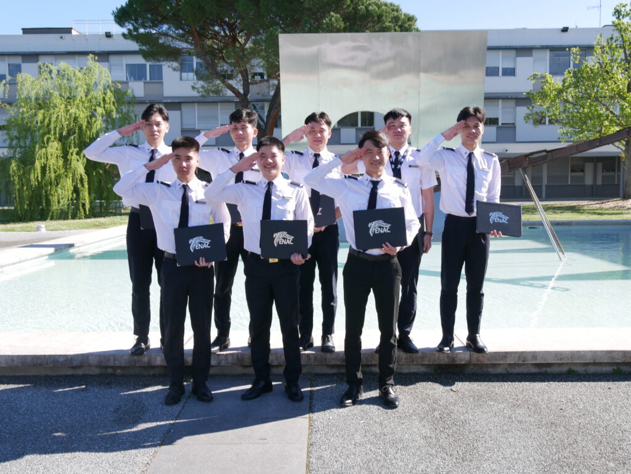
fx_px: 693
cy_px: 237
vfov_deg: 37.8
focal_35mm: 38
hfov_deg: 49.0
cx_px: 316
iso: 200
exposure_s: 1/250
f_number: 6.3
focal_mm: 19
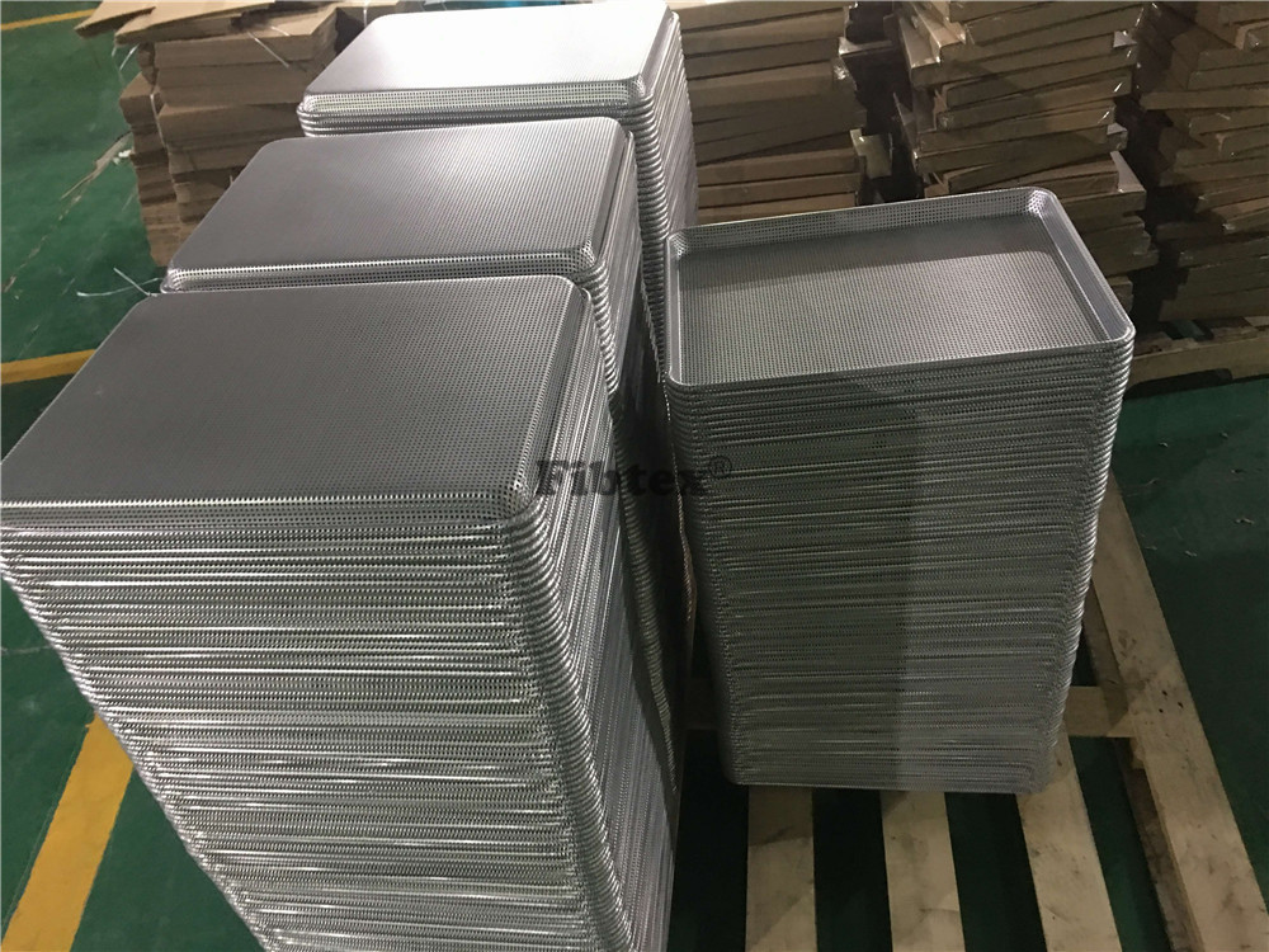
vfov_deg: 48.2
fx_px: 1063
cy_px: 476
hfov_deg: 61.7
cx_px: 634
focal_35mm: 29
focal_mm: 4.15
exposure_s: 1/4
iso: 80
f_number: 2.2
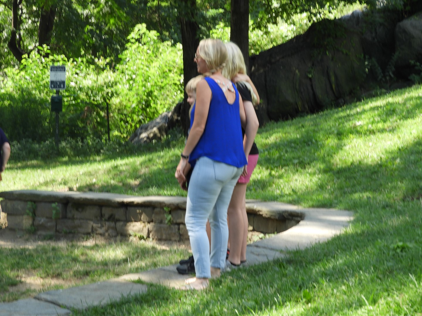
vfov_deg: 12.9
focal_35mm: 115
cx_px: 211
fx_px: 1402
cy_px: 158
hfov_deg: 17.1
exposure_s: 1/100
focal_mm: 20.6
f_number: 5
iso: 100
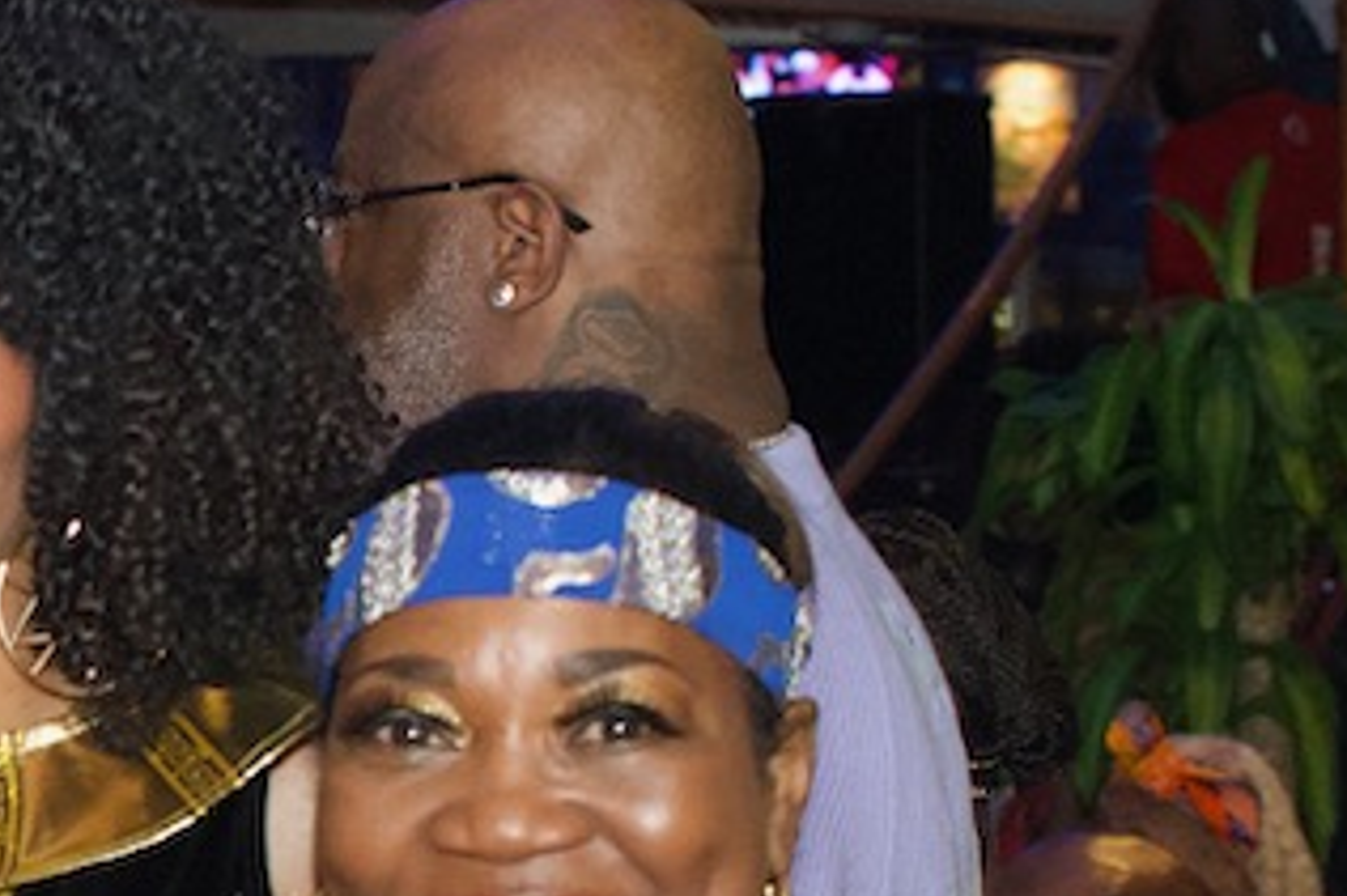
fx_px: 7853
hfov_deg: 9.4
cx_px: -909
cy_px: 1240
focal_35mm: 210
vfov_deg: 6.5
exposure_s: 1/200
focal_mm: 35
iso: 3200
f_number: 5
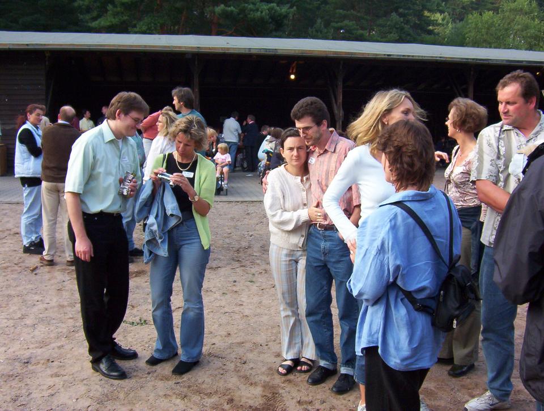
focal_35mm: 36
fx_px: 567
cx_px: 272
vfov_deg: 39.8
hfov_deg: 51.2
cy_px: 206
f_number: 2.76
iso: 100
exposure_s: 1/323
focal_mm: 5.54
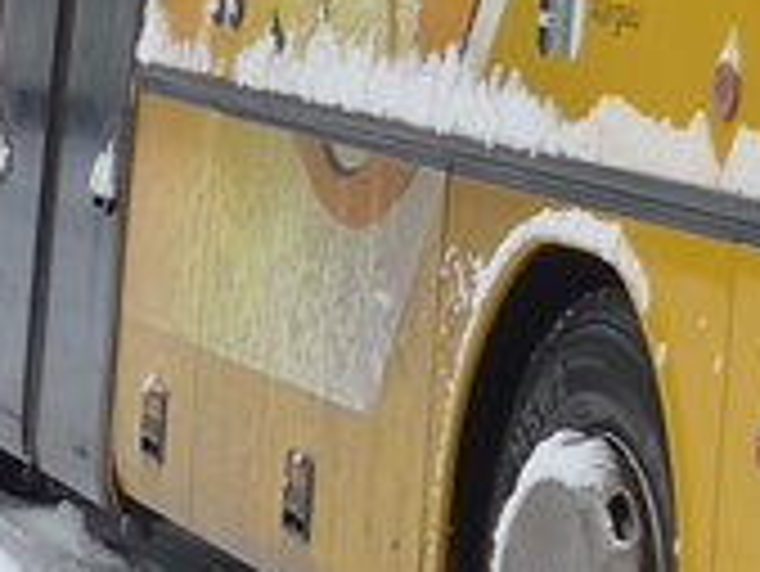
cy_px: -374
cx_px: 1322
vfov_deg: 7.1
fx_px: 4526
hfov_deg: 9.2
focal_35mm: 206
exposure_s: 1/400
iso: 80
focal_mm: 6
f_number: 2.8
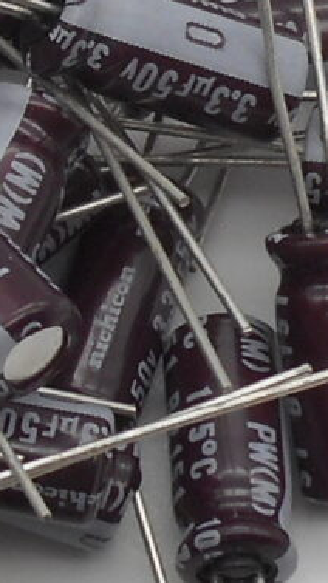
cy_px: 73
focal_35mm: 496
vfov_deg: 4.4
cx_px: -376
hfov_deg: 2.4
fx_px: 7671
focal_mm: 12
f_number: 5.3
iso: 80
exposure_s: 1/60
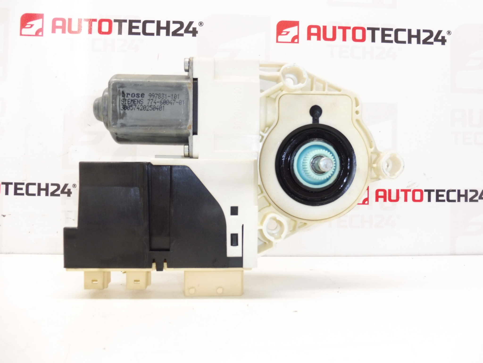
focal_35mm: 24
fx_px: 335
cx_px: 242
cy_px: 182
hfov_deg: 71.6
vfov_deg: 56.8
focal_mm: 4.3
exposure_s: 1/60
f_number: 3.5
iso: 200
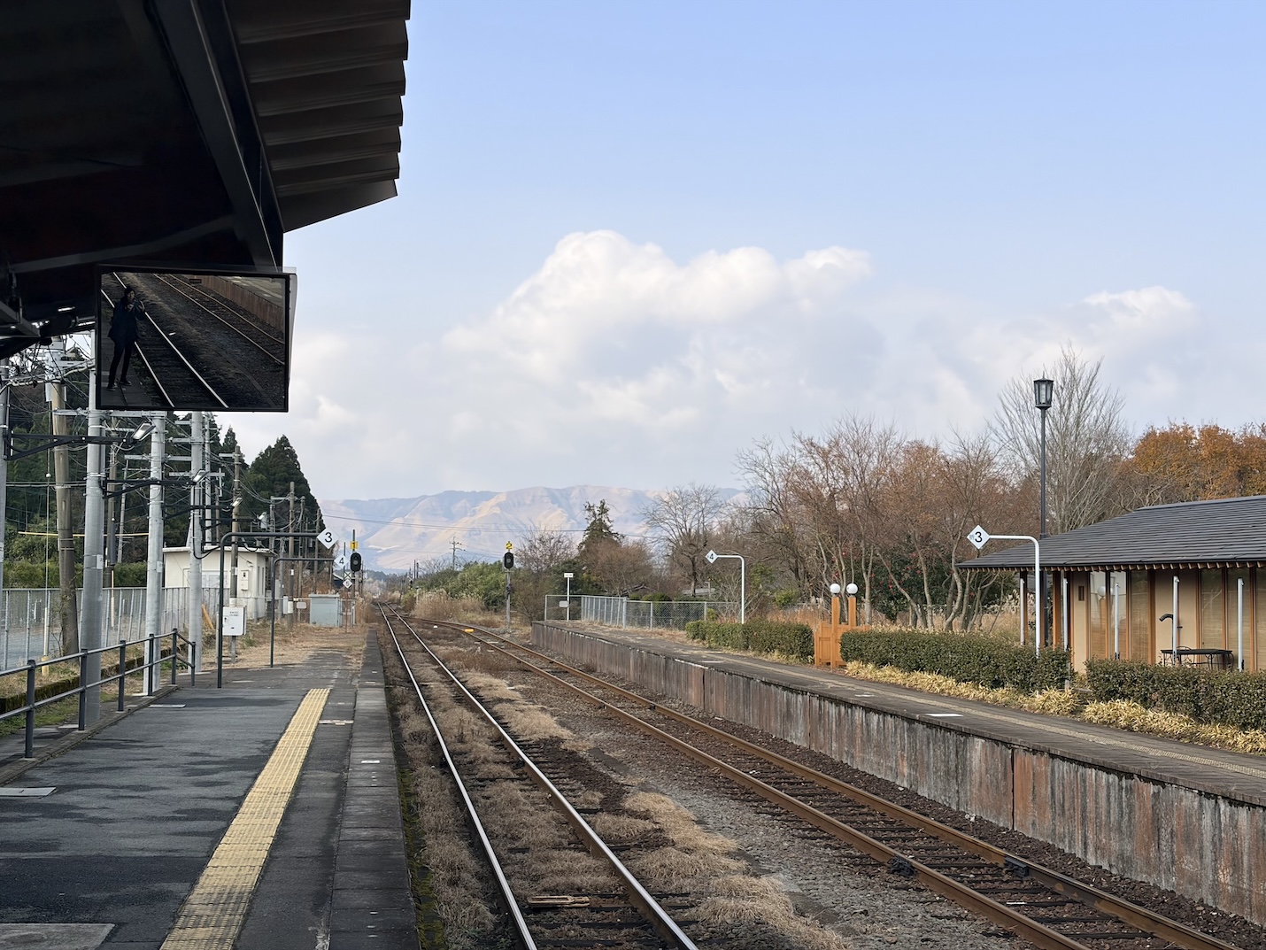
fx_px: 1902
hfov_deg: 36.8
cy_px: 475
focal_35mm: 52
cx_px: 633
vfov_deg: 28.0
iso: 40
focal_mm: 5.96
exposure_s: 1/3279
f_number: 1.6
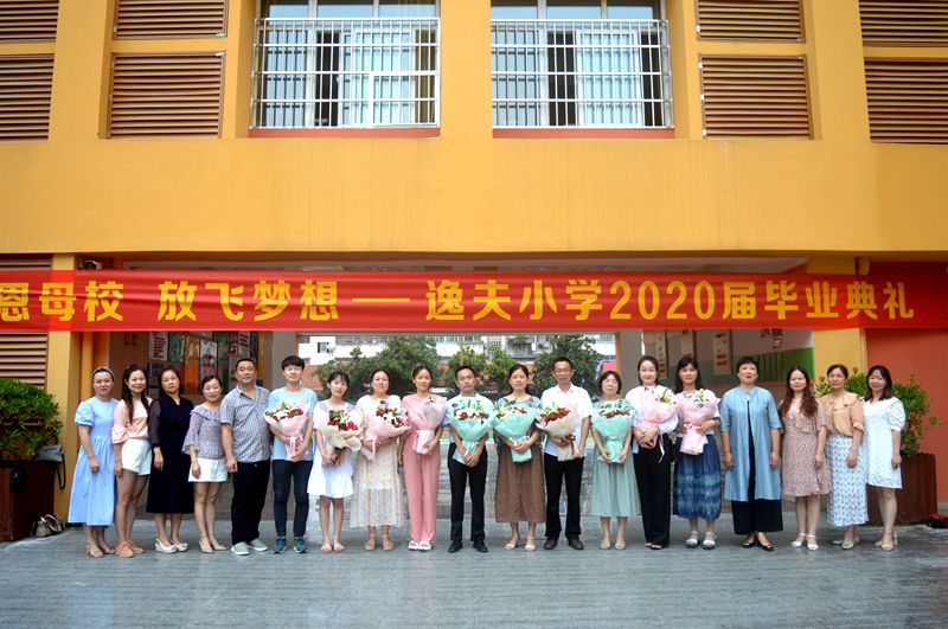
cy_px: 314
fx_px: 789
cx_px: 474
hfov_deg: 62.0
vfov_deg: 43.5
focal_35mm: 30
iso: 400
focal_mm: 20
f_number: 4.5
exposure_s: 1/80
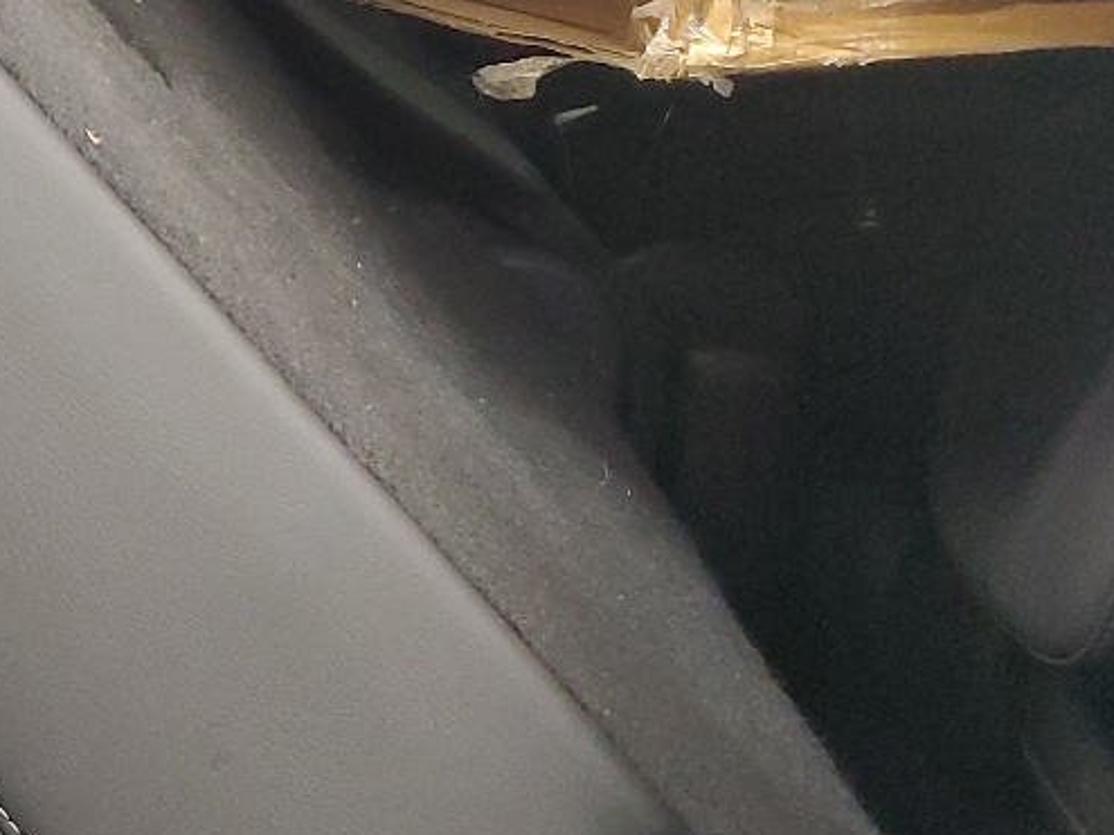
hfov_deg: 21.4
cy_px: 144
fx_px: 2703
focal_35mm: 84
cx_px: -284
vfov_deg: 17.4
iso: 285
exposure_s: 1/60.2
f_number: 1.5
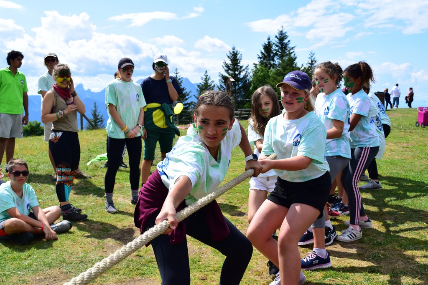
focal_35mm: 45
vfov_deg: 29.9
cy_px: 142
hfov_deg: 43.6
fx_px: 535
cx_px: 214
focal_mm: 30
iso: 400
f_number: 9
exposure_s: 1/1000
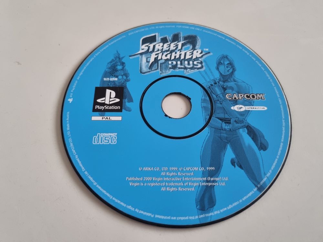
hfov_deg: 67.3
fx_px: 243
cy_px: 121
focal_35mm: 26
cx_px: 162
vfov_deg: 53.1
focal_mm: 5.4
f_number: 1.8
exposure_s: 1/50
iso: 640
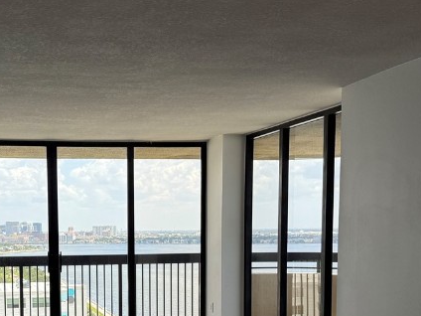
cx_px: 100
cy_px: 291
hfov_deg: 32.5
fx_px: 705
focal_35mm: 58
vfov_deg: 24.4
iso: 100
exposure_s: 1/742
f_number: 1.78
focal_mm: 6.76
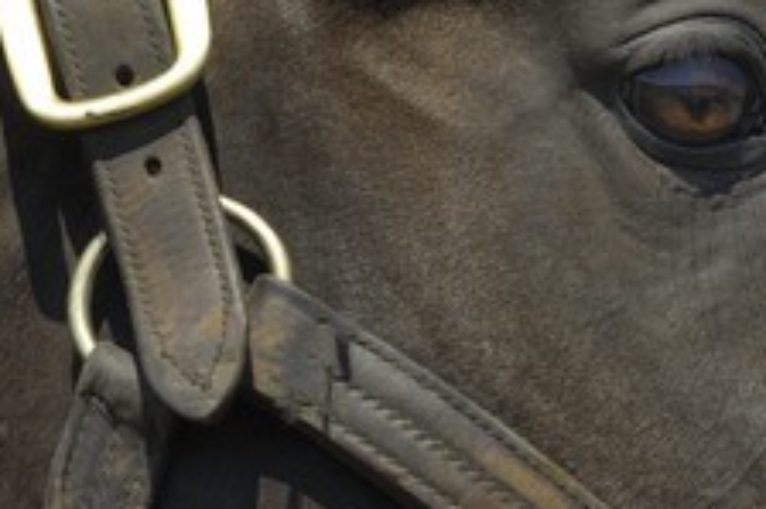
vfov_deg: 4.4
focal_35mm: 310
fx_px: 6591
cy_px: 403
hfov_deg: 6.6
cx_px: 590
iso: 100
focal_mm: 110
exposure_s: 1/500
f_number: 4.8
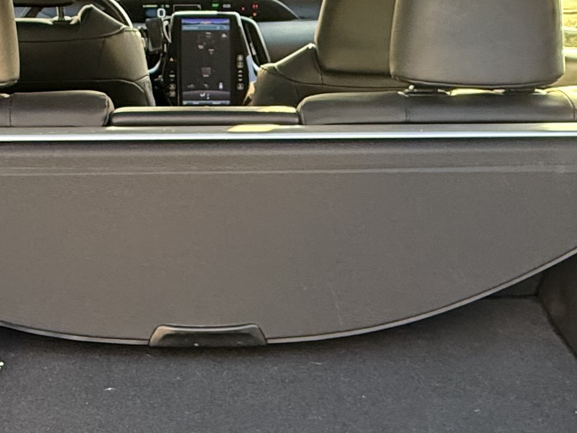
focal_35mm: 54
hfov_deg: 35.3
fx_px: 900
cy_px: 418
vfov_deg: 25.9
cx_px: 215
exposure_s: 1/99
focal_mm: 2.22
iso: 200
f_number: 2.2
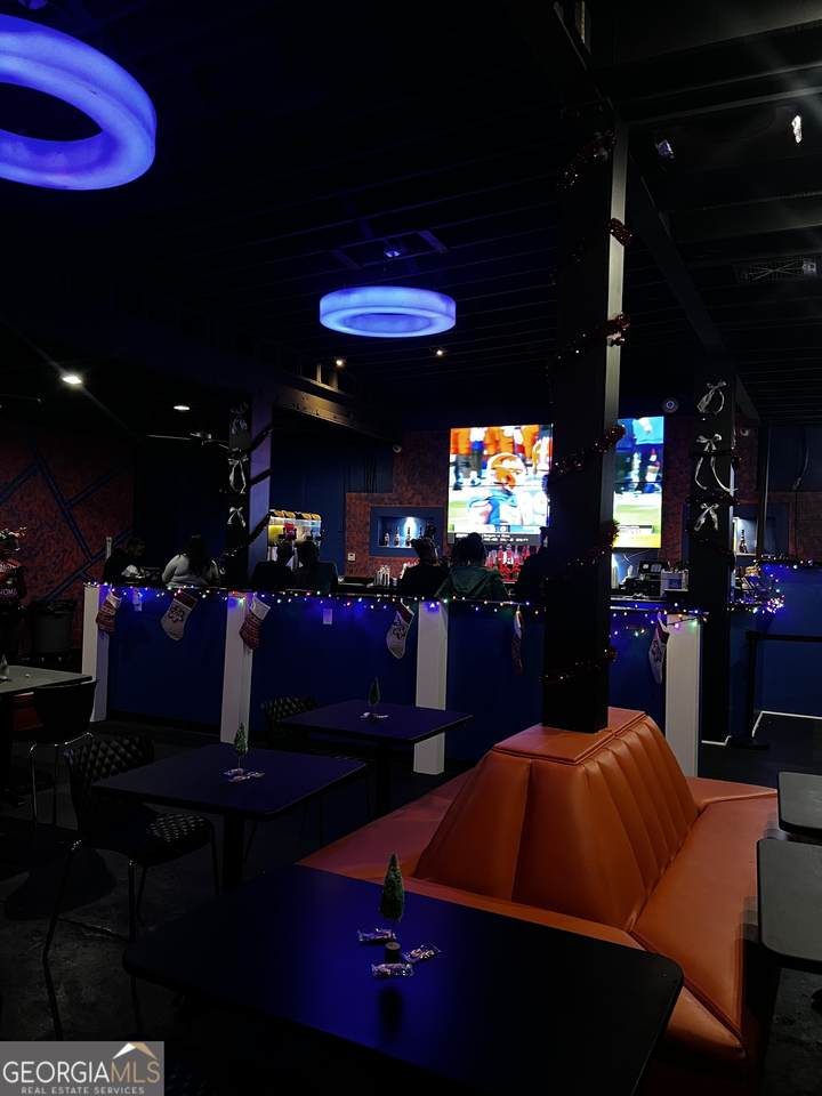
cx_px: 411
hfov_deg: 53.1
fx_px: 823
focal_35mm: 26
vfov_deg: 67.3
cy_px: 548
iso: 500
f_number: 1.5
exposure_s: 1/60
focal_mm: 5.7
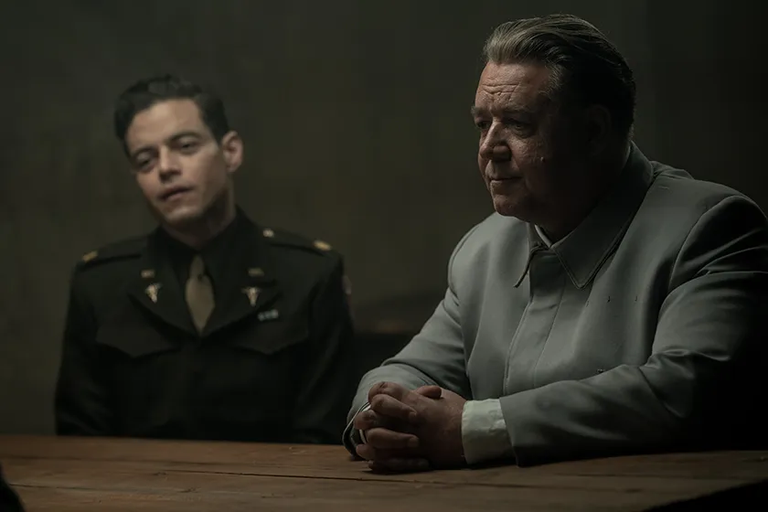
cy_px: 256
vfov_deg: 10.2
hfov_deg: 15.2
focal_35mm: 135
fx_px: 2880
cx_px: 384
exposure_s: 1/60
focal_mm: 135
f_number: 3.2
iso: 640
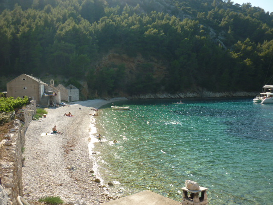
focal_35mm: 33
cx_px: 136
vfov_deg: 42.9
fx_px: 260
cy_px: 102
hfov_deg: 55.4
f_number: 2.8
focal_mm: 5.5
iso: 80
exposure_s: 1/800
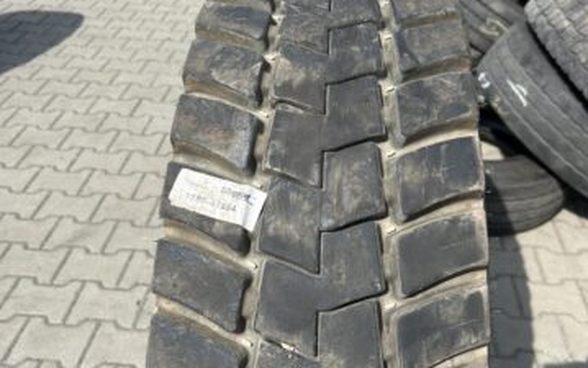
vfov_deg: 38.4
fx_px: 529
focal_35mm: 33
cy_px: 187
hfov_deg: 58.1
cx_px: 313
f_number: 1.5
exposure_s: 1/2513
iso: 50
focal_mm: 5.7
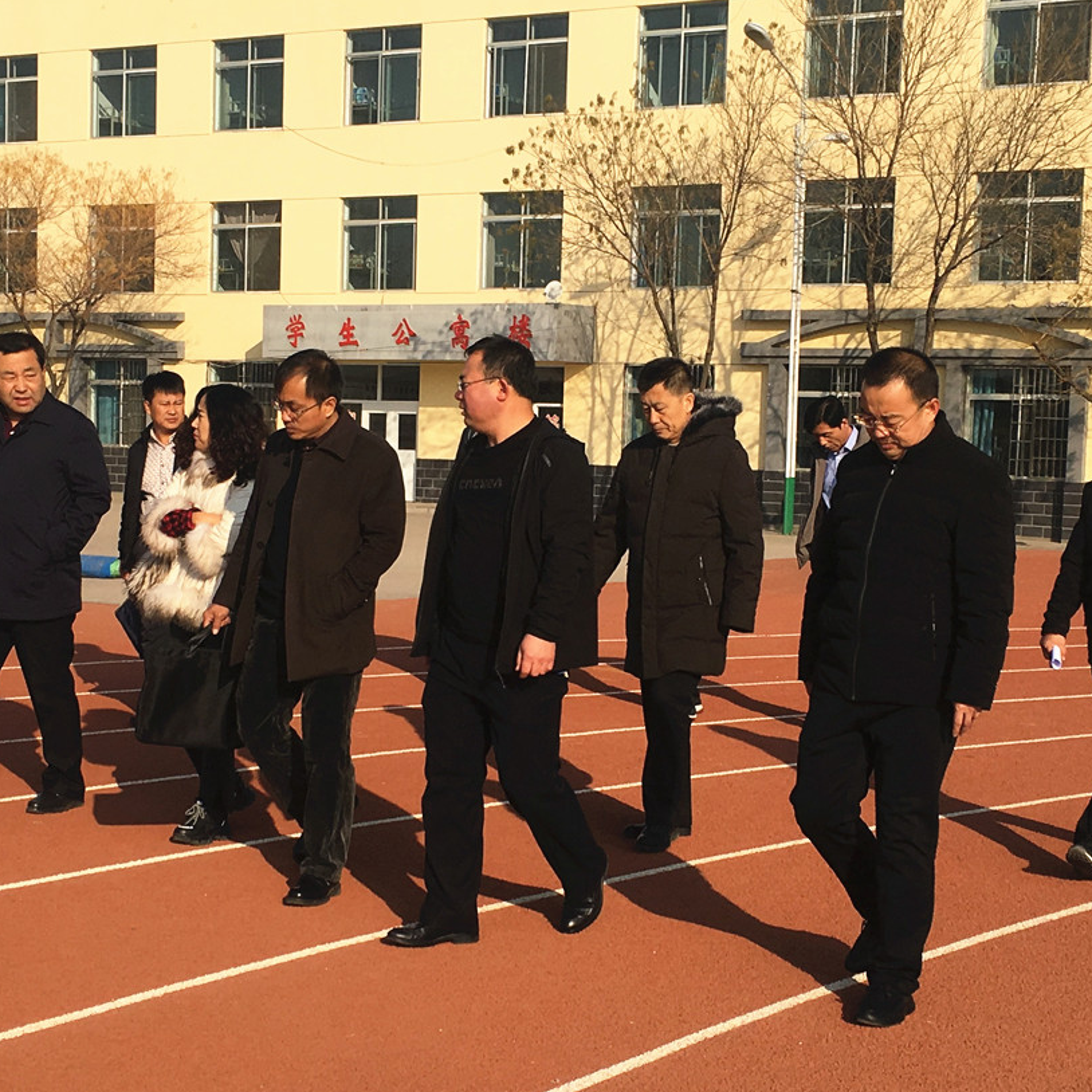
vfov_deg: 27.2
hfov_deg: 27.3
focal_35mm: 63
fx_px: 2248
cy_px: 659
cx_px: 518
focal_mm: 4.15
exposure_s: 1/2404
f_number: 2.2
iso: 25
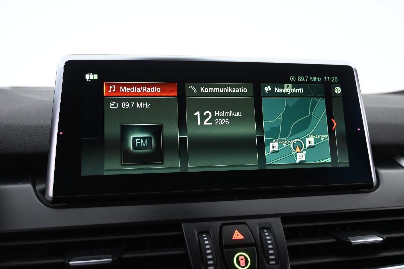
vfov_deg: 42.6
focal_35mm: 31
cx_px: 202
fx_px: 345
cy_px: 134
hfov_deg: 60.7
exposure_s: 1/50
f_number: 3.8
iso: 3200
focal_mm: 20.5
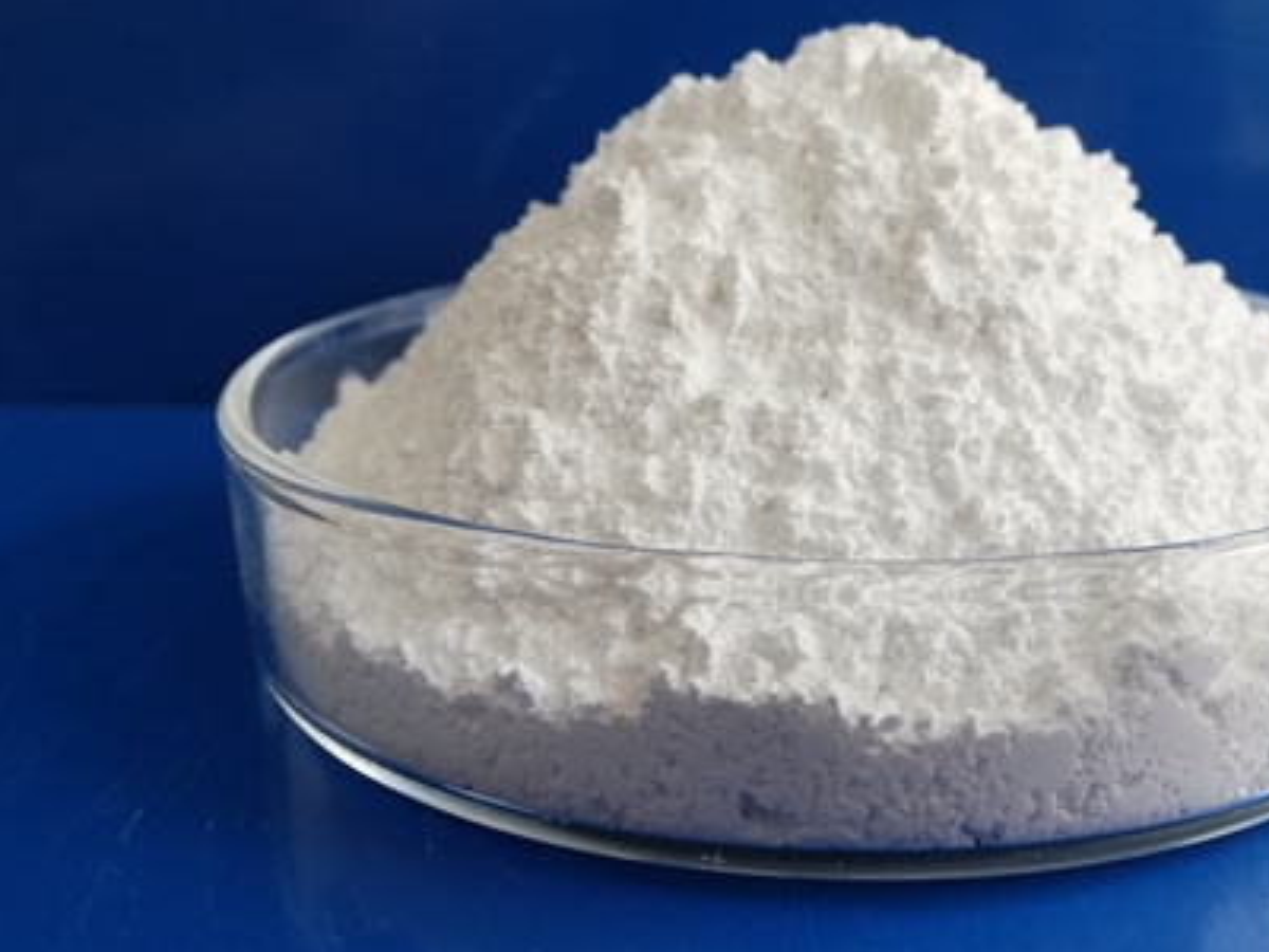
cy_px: 508
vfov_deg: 36.8
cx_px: 790
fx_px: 1430
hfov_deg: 47.4
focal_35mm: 39
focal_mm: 3.81
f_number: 2.2
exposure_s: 1/50
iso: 100
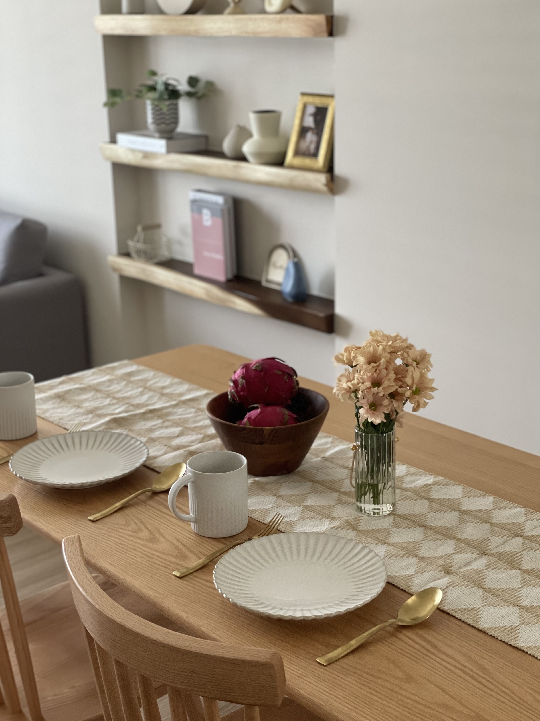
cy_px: 364
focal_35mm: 53
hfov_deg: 27.5
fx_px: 1102
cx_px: 274
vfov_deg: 36.2
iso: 250
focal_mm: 6
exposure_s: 1/122
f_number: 2
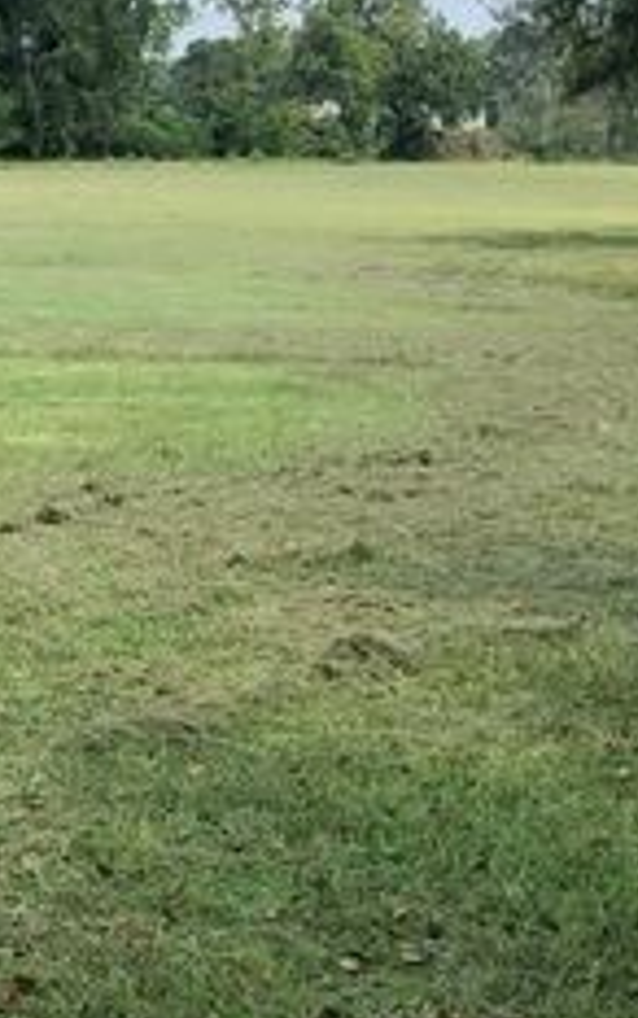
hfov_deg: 14.3
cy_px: 531
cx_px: -192
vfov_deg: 23.5
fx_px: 2444
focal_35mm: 88
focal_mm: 3.99
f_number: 1.8
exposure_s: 1/1116
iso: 20
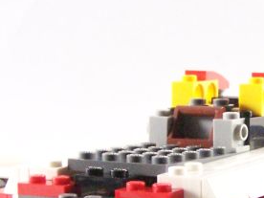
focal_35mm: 178
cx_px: 245
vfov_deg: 8.3
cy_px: 178
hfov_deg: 11.0
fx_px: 1358
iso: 400
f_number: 3.2
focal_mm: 8
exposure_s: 1/60
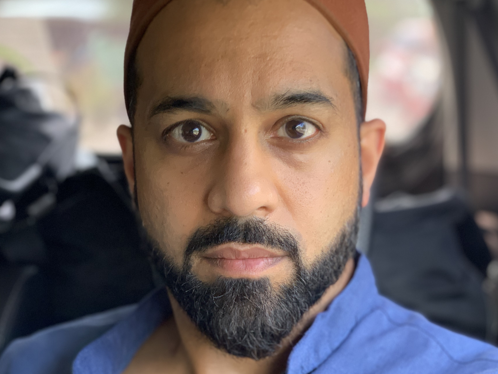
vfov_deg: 24.0
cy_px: 195
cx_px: 242
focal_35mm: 61
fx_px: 878
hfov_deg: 31.7
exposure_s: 1/107
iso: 125
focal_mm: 6
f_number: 2.4
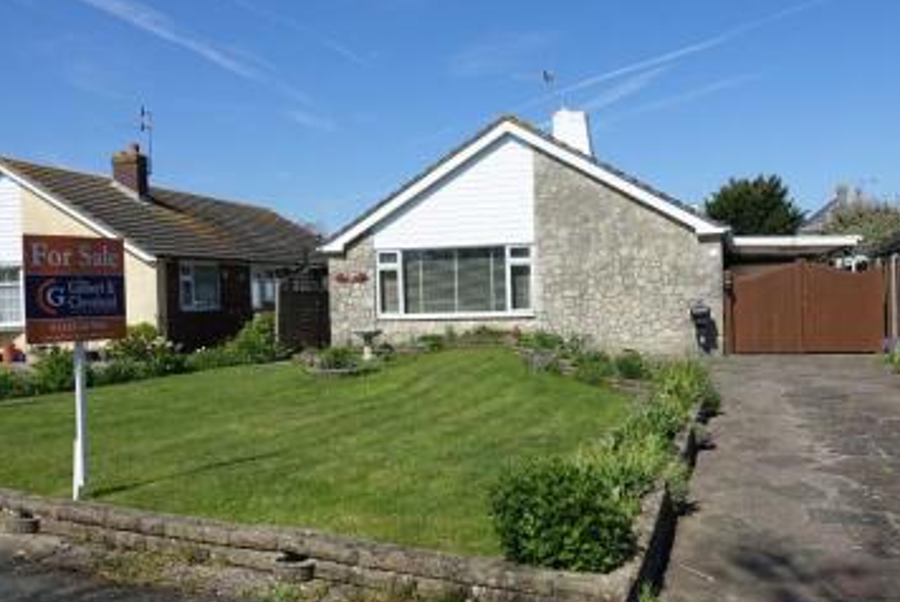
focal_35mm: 32
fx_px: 801
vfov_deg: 41.2
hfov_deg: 58.5
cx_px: 512
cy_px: 310
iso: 100
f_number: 4.5
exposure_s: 1/1000
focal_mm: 8.82
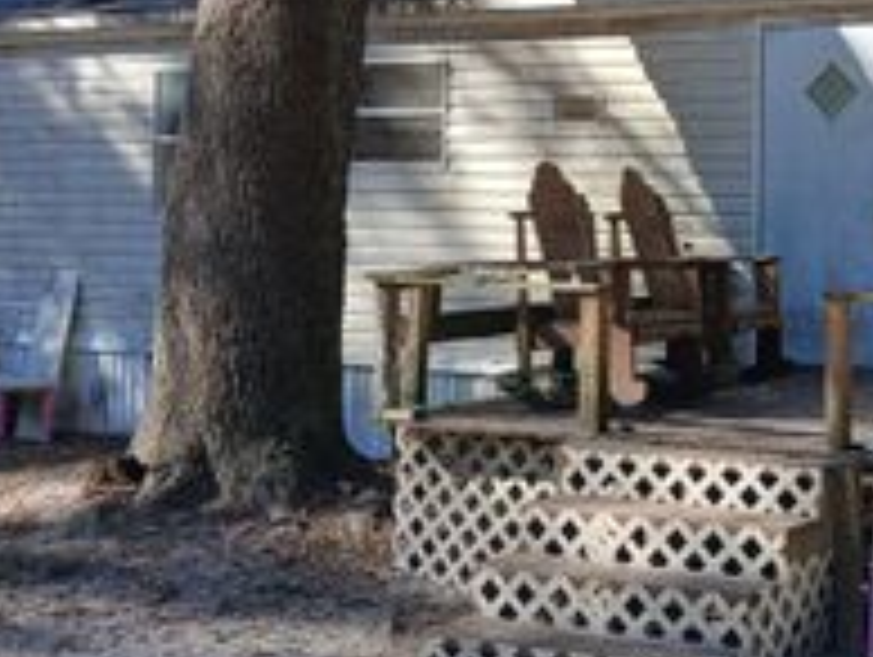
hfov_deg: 28.1
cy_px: 164
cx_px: 747
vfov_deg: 21.8
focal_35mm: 67
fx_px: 1692
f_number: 1.8
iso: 20
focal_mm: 3.98
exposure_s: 1/188
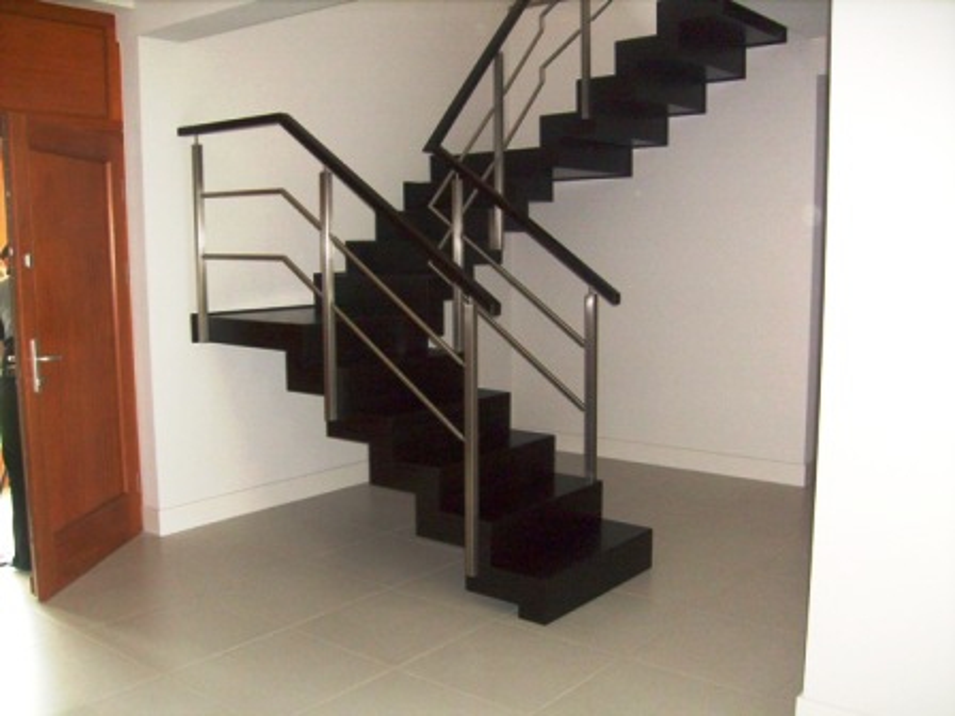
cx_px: 478
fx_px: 966
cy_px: 358
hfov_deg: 52.6
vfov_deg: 40.7
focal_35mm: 35
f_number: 2.8
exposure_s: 1/45
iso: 200
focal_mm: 5.8
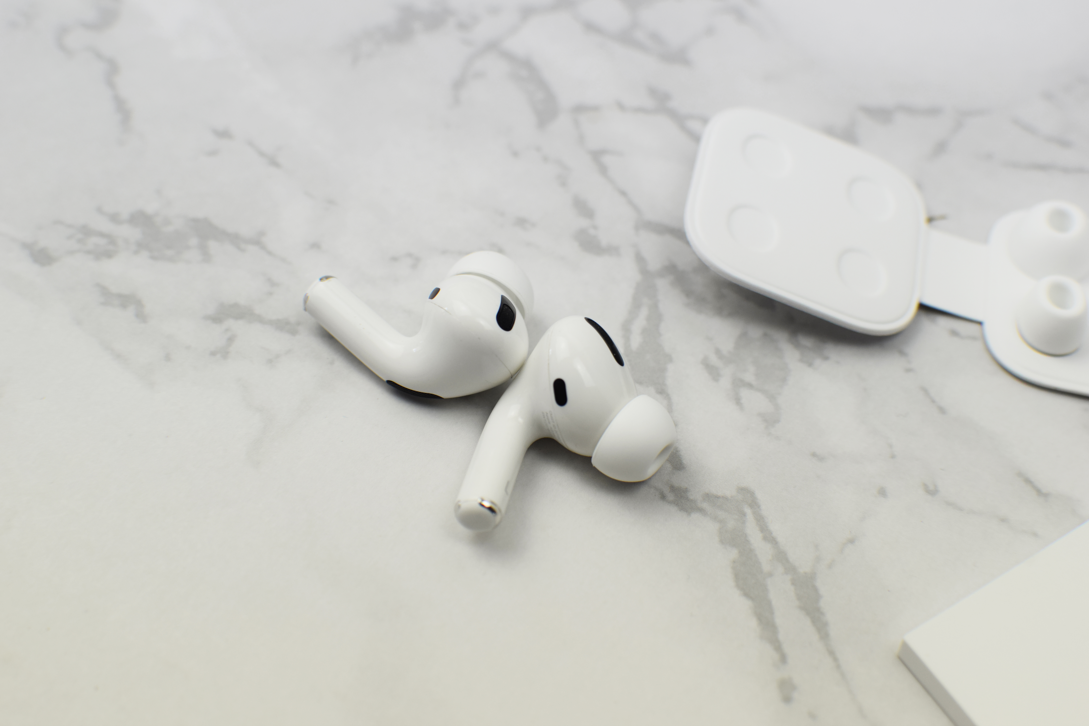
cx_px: 544
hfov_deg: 37.9
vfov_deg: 25.8
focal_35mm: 52
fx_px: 1588
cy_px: 363
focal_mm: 35
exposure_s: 1/200
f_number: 7.1
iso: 400
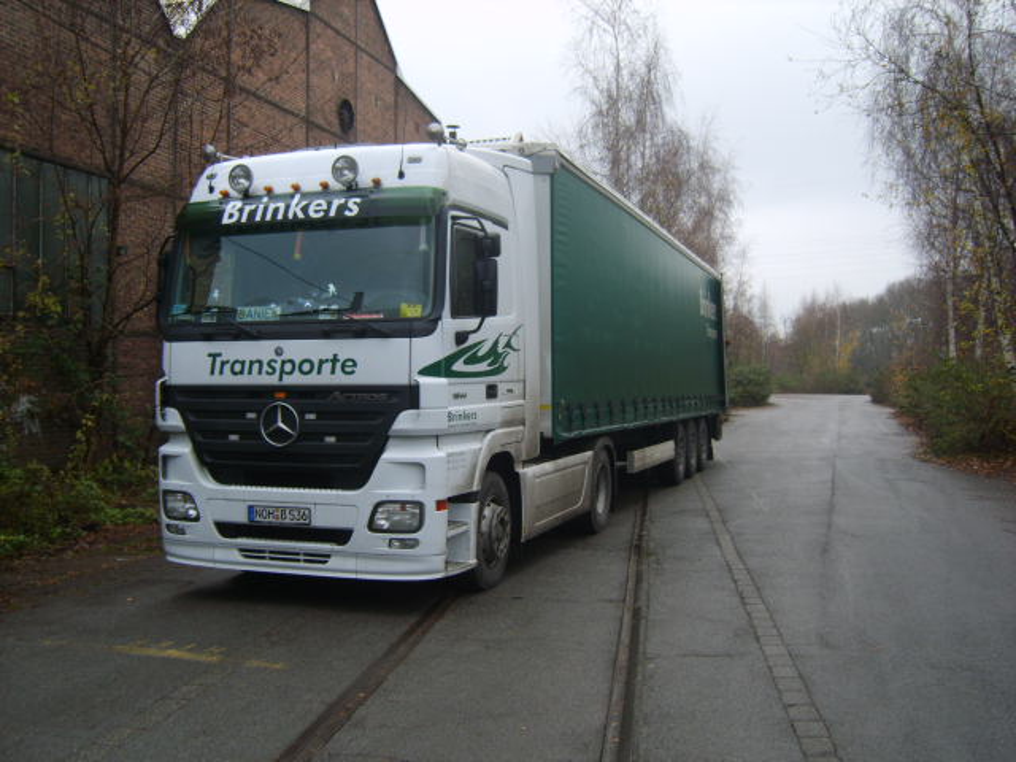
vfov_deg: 40.7
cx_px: 508
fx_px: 1027
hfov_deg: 52.6
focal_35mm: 35
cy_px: 381
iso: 50
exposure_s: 1/90
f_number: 2.8
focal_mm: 7.4
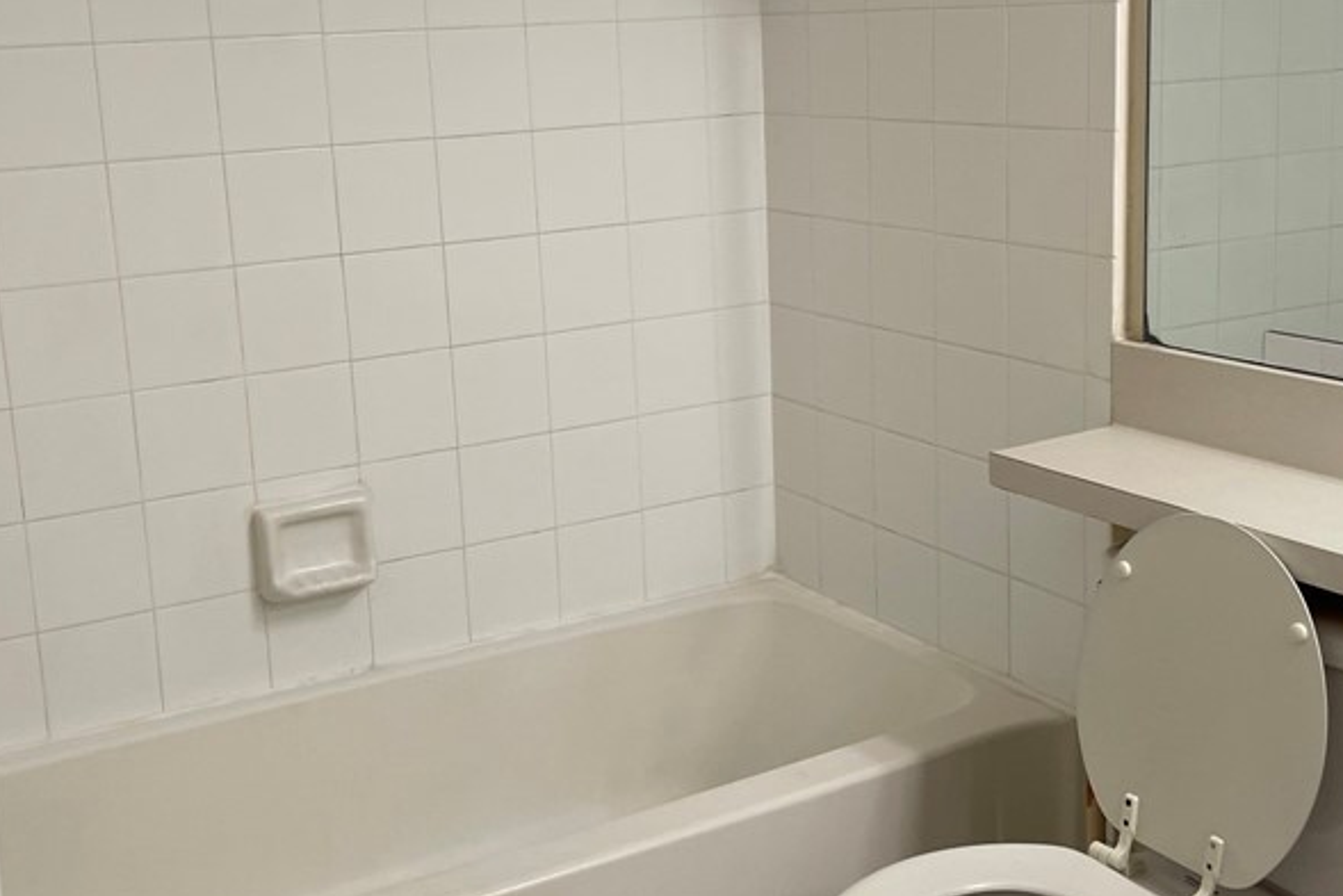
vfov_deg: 28.6
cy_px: 342
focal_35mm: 47
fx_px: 1754
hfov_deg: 41.9
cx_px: 682
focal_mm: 5.1
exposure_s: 1/120
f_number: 1.6
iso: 100
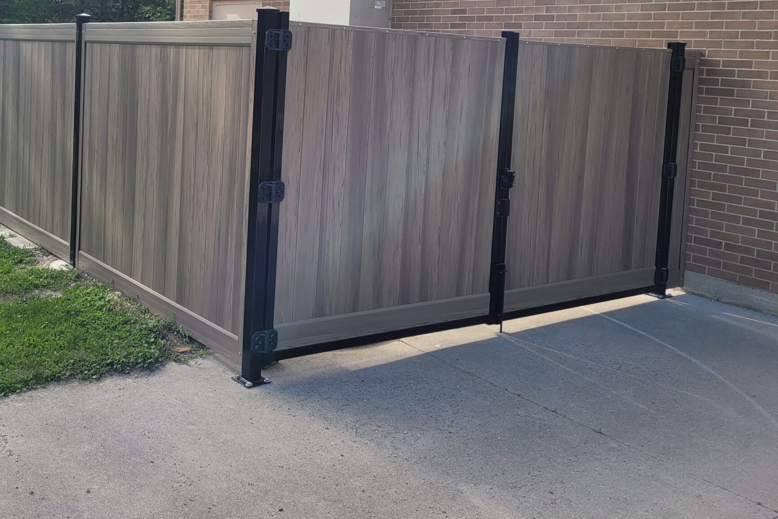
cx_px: 223
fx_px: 864
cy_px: 91
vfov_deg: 32.3
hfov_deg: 47.2
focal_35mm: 40
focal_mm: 5.4
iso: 40
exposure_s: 1/784
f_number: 1.8
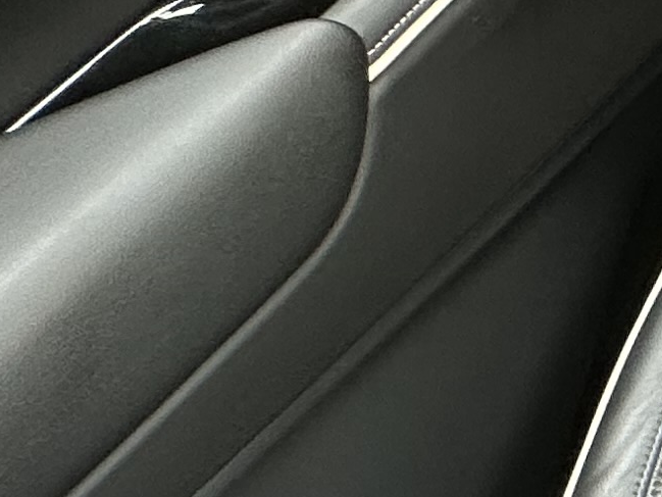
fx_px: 1664
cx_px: 1946
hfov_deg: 11.8
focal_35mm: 87
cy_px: 235
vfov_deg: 17.0
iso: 50
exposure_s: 1/99
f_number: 2.2
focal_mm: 2.22
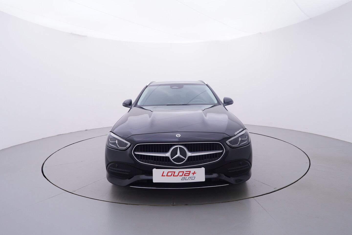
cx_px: 176
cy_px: 118
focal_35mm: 22
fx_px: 220
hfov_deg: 77.3
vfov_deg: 56.2
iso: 200
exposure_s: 1/80
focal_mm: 15
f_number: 5
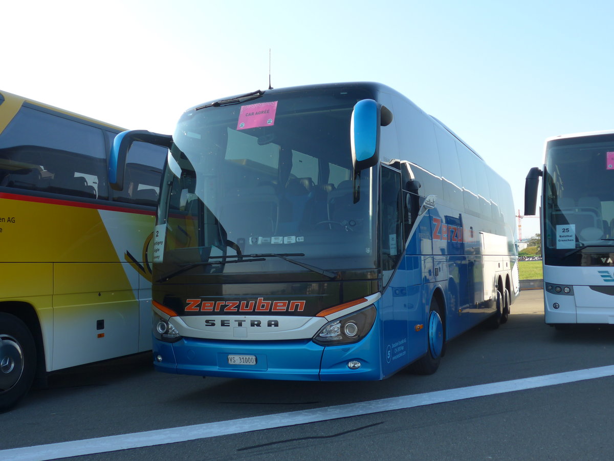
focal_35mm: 39
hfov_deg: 47.9
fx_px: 692
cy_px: 230
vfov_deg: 36.8
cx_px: 307
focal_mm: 8
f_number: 2.8
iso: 80
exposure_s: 1/640
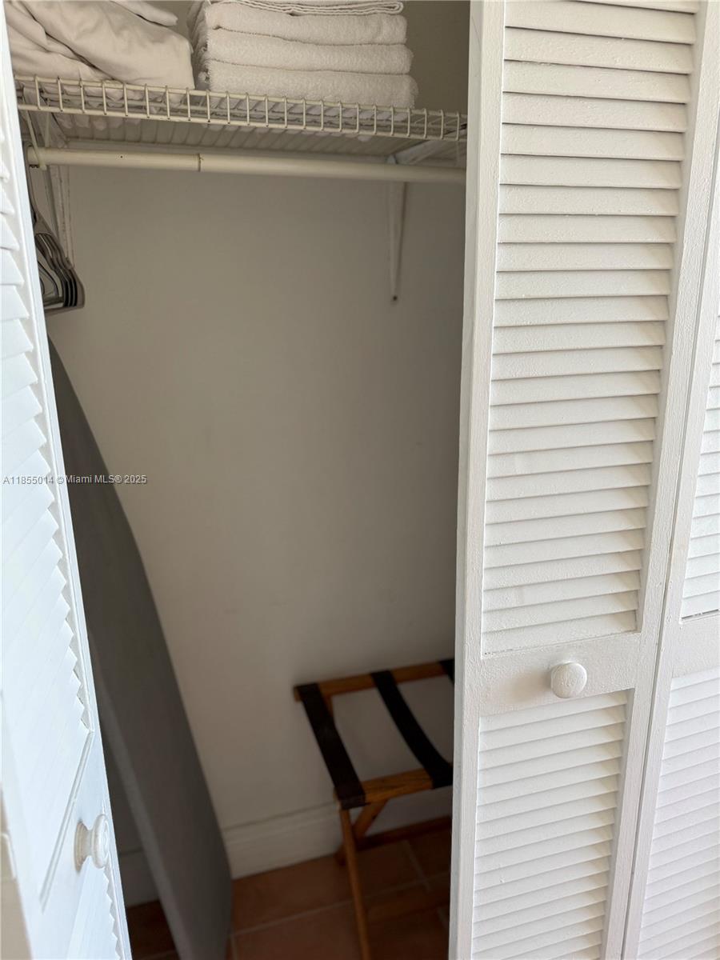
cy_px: 480
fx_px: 666
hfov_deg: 56.8
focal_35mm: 24
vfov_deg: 71.6
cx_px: 360
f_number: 1.78
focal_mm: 6.76
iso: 160
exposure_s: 1/121
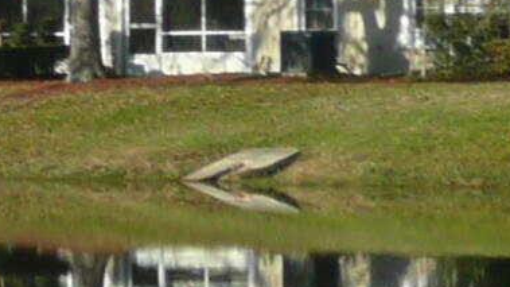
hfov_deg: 4.0
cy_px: -120
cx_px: -623
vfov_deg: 2.3
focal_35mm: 534
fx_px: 7220
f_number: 4.5
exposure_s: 1/400
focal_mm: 10.2
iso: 100
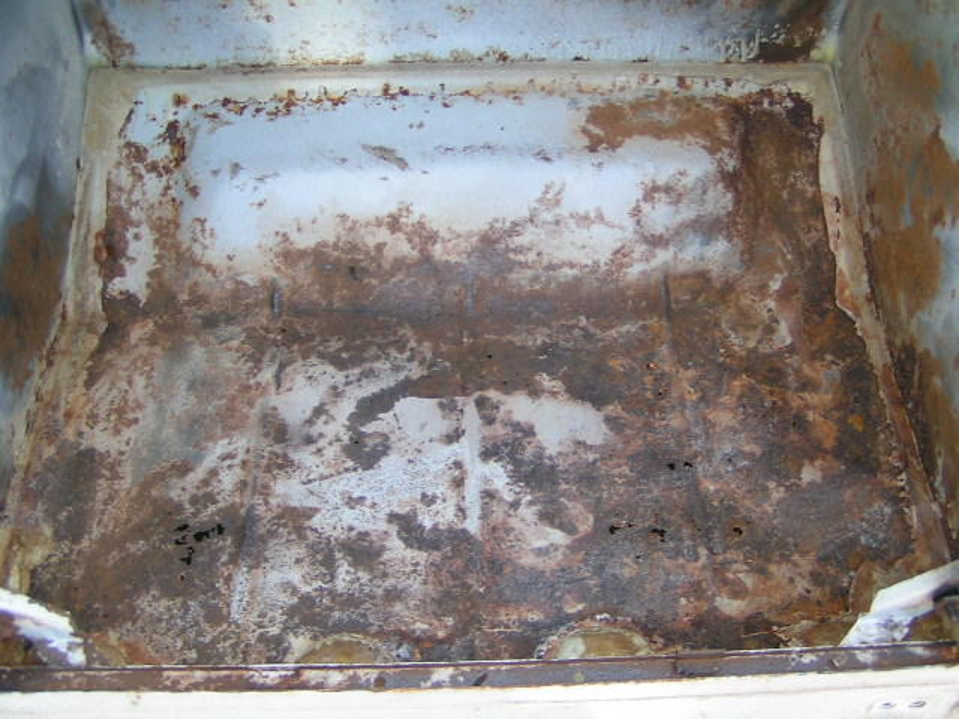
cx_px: 480
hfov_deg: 49.0
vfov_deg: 37.7
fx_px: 1053
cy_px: 360
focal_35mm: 38
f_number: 2.8
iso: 50
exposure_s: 1/60
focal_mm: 5.8
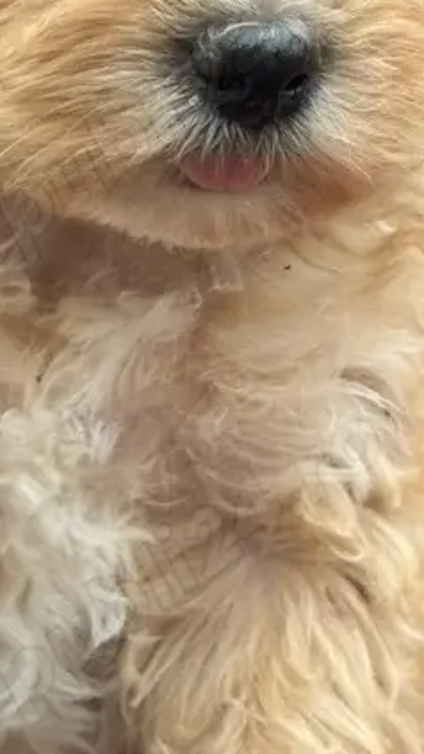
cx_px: 306
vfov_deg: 13.0
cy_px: 169
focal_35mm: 165
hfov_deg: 7.4
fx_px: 3297
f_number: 1.78
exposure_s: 1/159
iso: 64
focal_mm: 6.86
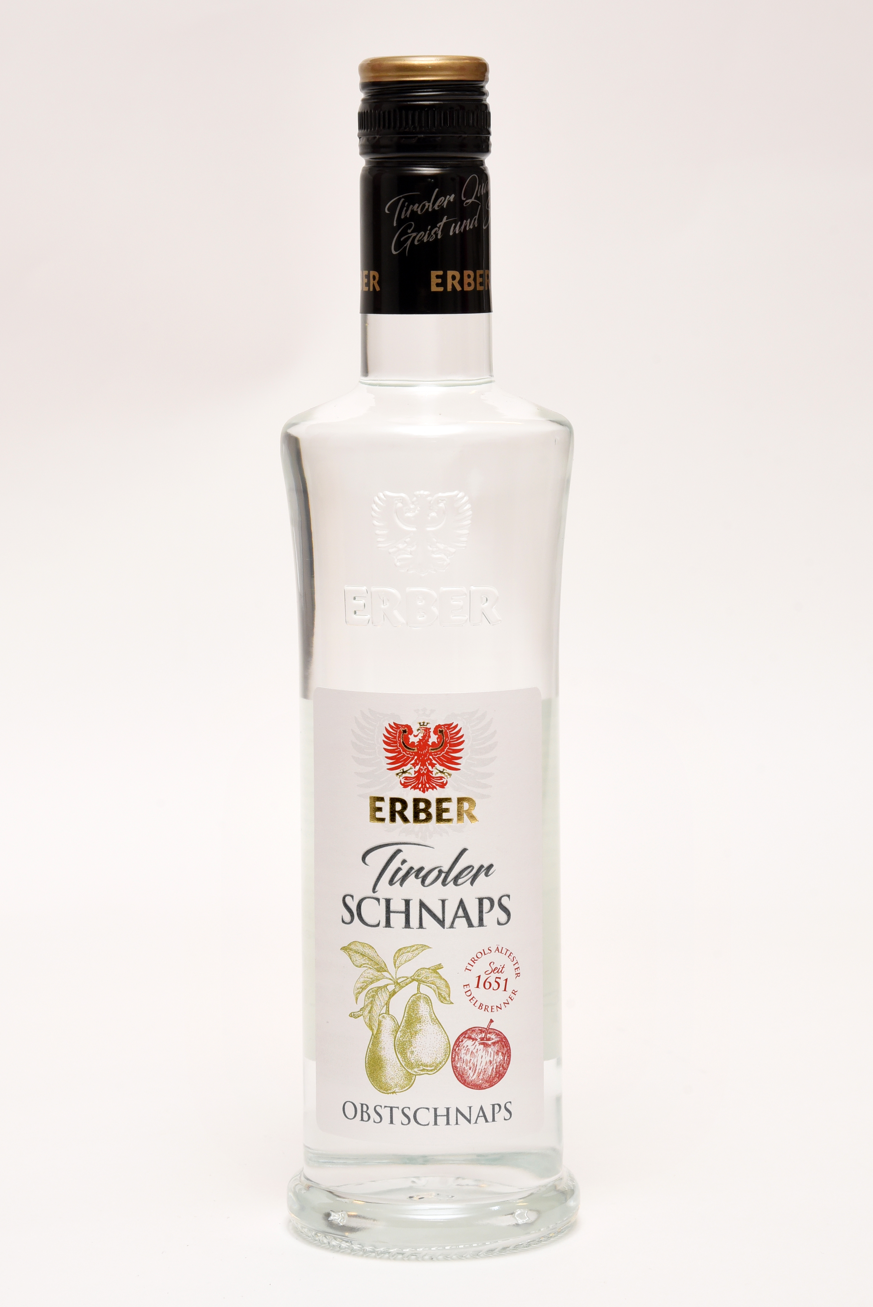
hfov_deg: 16.1
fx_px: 3089
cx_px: 436
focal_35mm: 85
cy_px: 654
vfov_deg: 23.9
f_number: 14
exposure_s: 1/125
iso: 800
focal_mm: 85
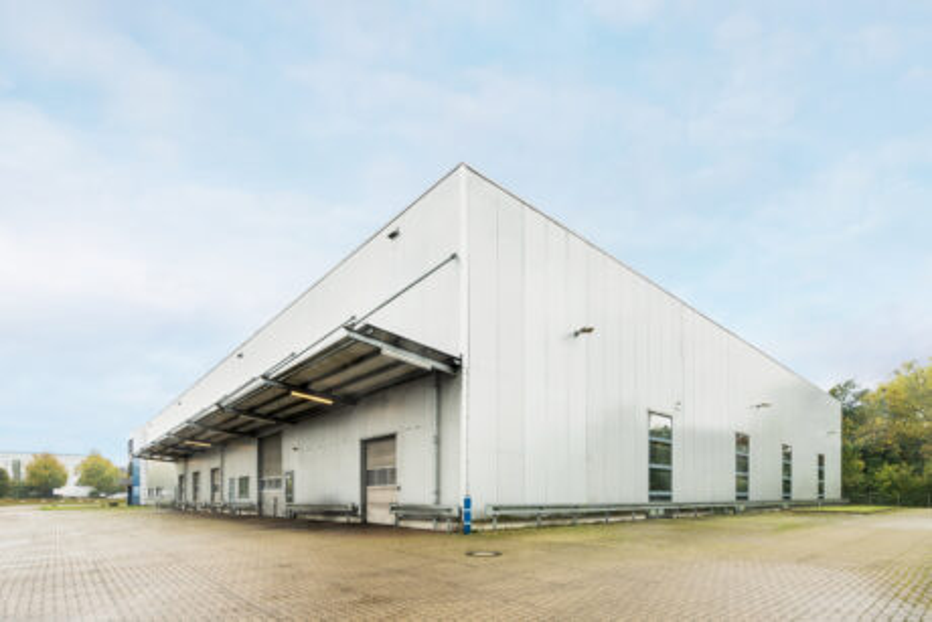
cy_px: 311
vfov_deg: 73.8
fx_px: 414
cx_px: 466
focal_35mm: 16
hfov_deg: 96.7
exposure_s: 1/60
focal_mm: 16
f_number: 8
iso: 100
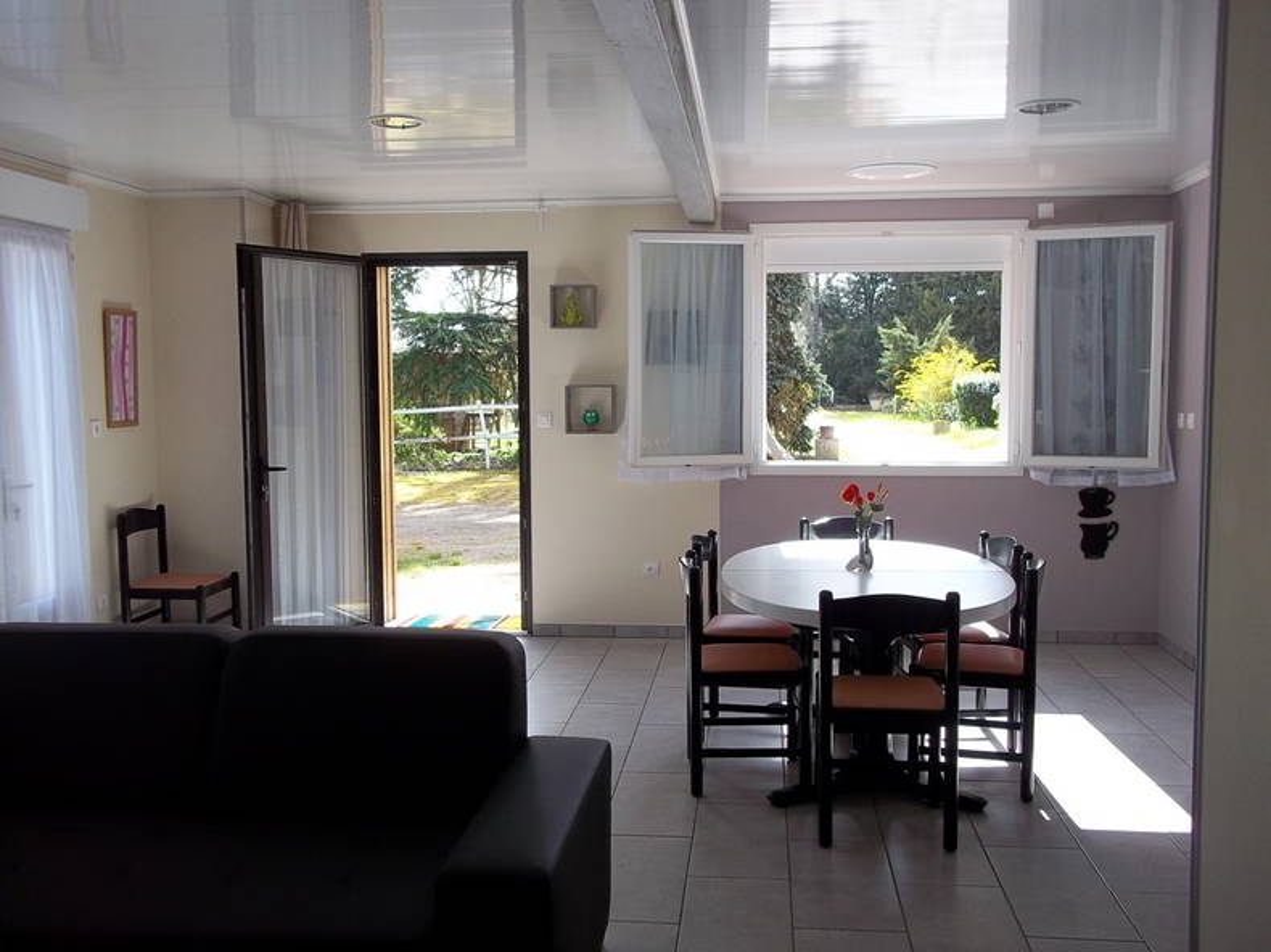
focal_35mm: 32
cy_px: 476
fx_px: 1175
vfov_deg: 44.1
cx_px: 636
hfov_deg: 56.8
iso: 80
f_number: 2.9
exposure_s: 1/160
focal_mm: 5.7
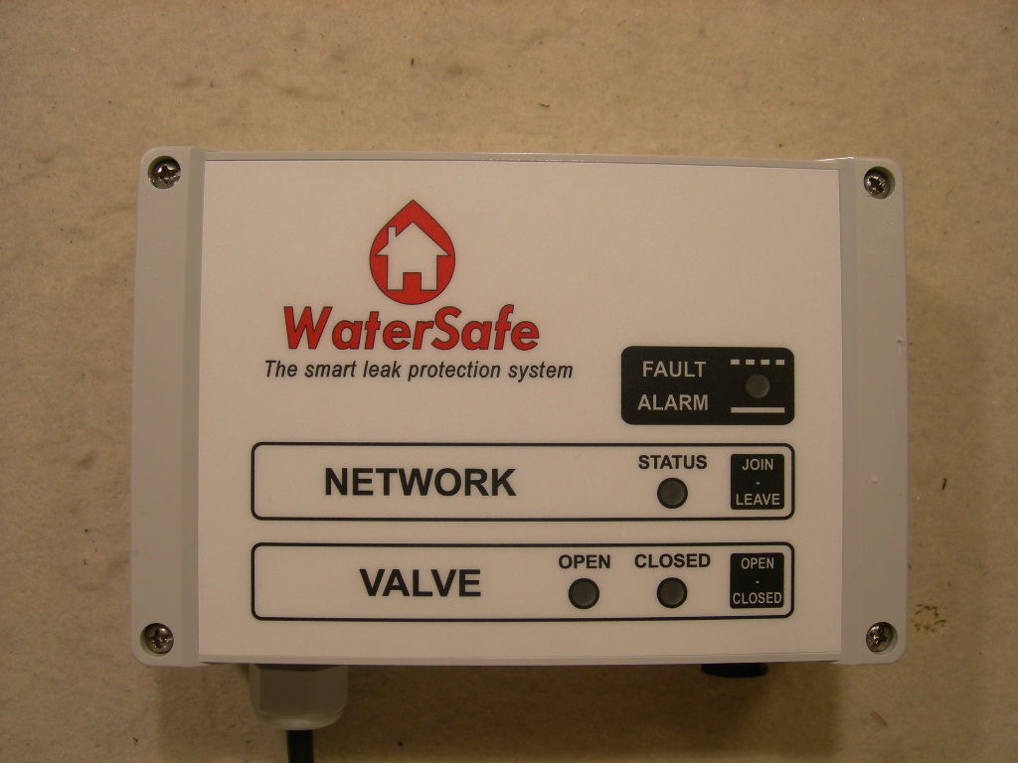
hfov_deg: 51.4
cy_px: 382
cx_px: 509
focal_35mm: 36
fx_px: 1059
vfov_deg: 39.7
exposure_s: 1/63.3
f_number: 3.8
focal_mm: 7.5
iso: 64
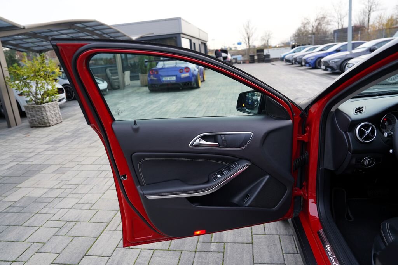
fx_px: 265
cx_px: 199
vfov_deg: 53.1
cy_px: 132
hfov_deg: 73.7
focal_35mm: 24
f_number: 3.2
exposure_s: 1/40
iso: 100
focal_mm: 24
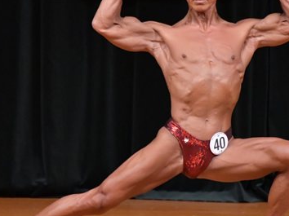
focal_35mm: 663
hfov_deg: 3.0
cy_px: 90
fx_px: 5531
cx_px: 188
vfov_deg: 2.2
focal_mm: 210
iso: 5000
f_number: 5.6
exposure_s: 1/400
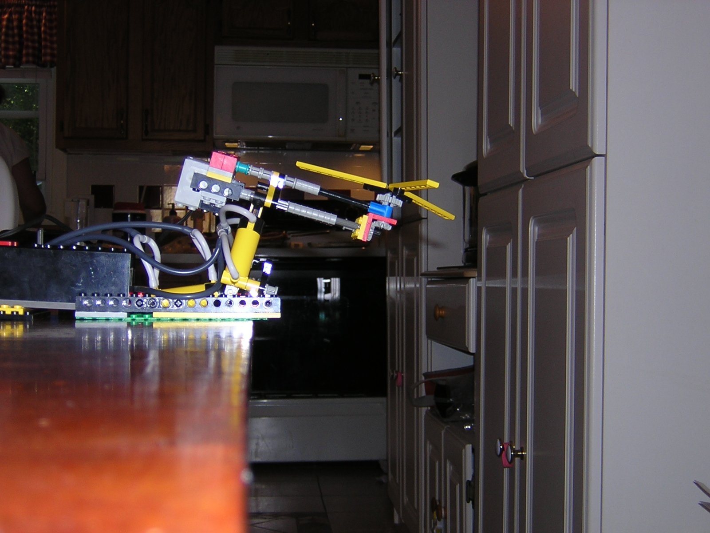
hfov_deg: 35.5
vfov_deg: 27.0
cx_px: 355
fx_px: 1108
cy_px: 266
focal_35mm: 54
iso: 100
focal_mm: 7.1
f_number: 3.2
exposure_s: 1/60.1
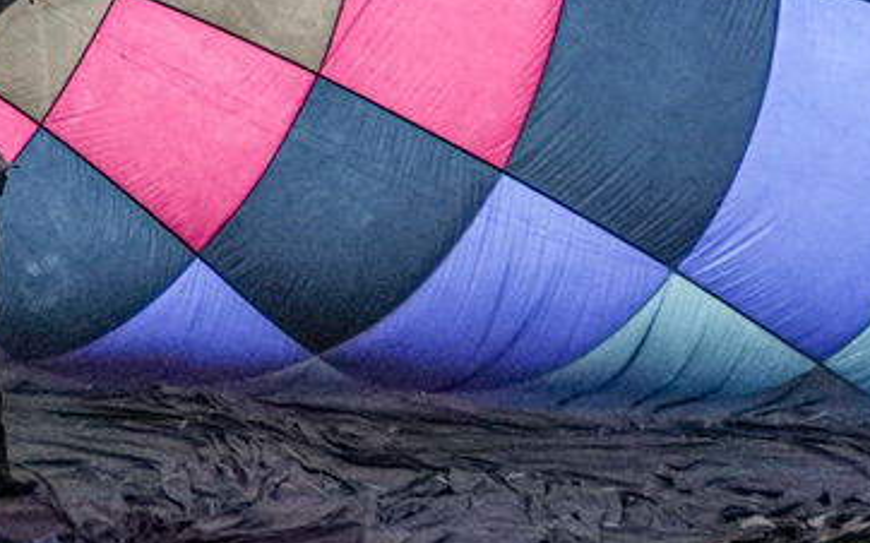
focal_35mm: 138
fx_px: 3271
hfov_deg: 14.6
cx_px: -228
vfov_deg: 9.4
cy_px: -6
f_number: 2.8
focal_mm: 35
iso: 800
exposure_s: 1/125
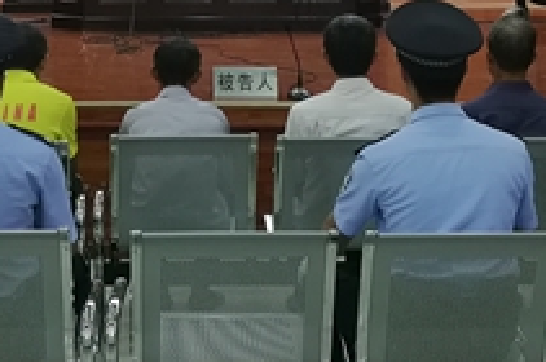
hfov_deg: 25.3
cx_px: 199
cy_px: -16
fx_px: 1211
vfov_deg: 16.6
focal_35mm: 80
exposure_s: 1/25
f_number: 2.2
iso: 320
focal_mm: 3.84
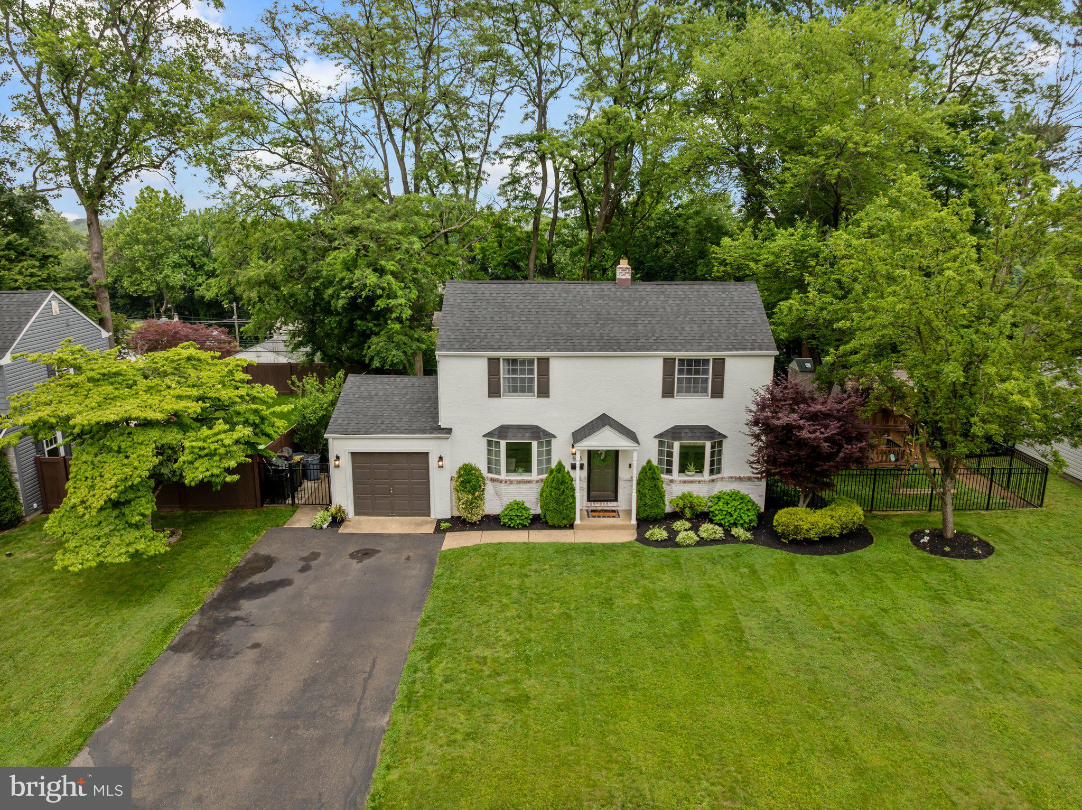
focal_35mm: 24
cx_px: 541
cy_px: 405
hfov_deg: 71.6
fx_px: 750
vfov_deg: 56.8
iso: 100
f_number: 2.8
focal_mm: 12.29
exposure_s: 1/320
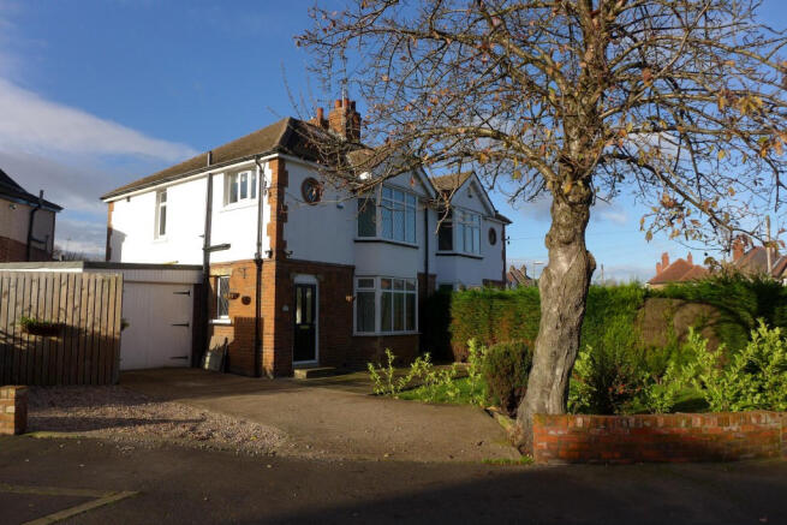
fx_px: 525
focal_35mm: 24
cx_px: 394
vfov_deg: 53.2
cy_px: 262
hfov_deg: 73.7
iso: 80
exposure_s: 1/160
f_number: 2.8
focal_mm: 4.7
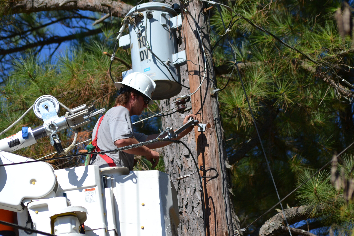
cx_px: 177
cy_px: 118
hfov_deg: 8.1
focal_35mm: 255
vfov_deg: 5.4
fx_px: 2507
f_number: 5.6
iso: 320
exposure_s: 1/2000
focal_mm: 170
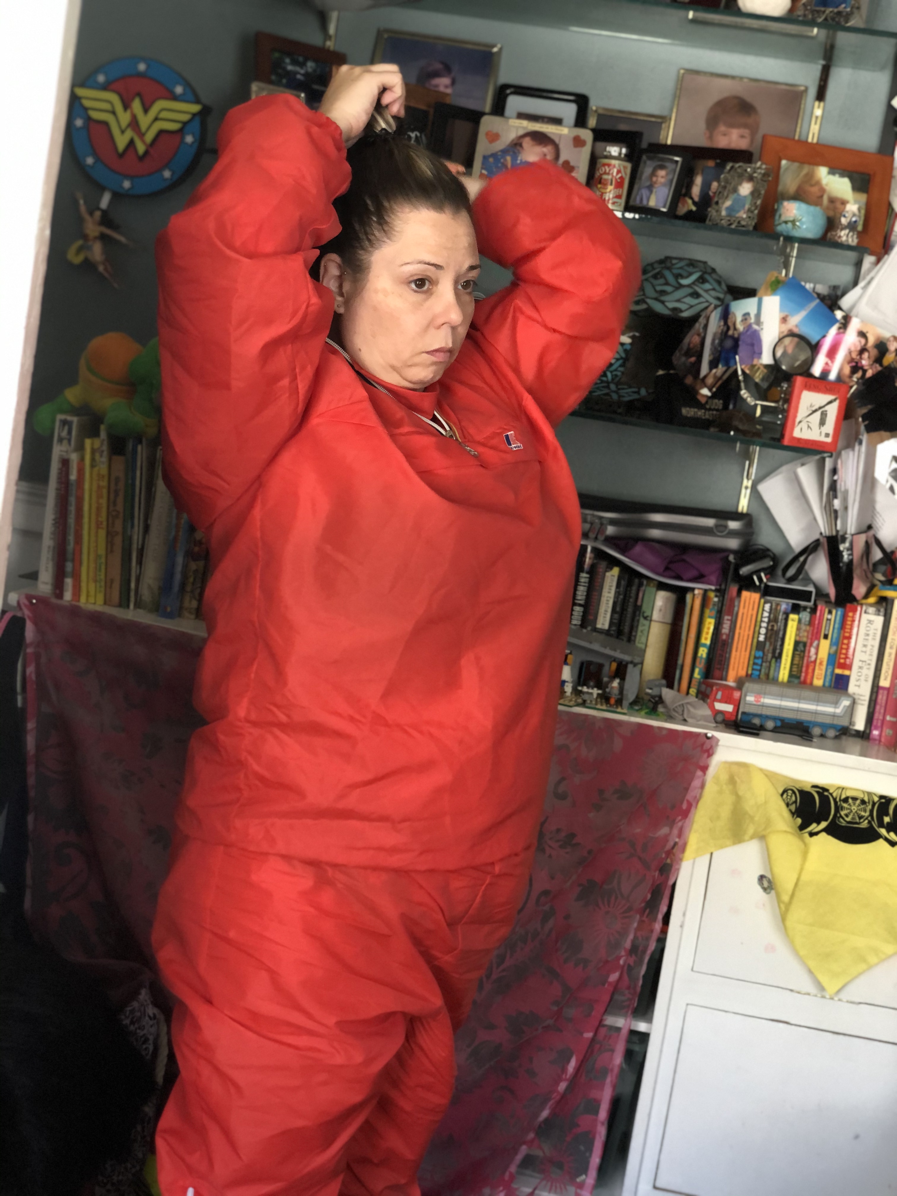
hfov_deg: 28.0
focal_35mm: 52
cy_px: 598
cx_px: 448
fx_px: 1797
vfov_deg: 36.8
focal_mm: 6
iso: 100
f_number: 2.4
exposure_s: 1/30
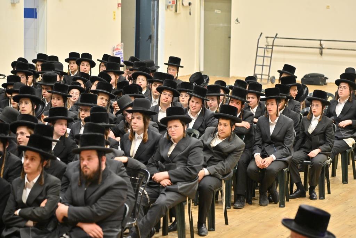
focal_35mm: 120
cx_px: 178
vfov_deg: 11.4
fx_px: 1187
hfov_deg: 17.1
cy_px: 119
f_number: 4
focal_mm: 120
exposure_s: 1/200
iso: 1600
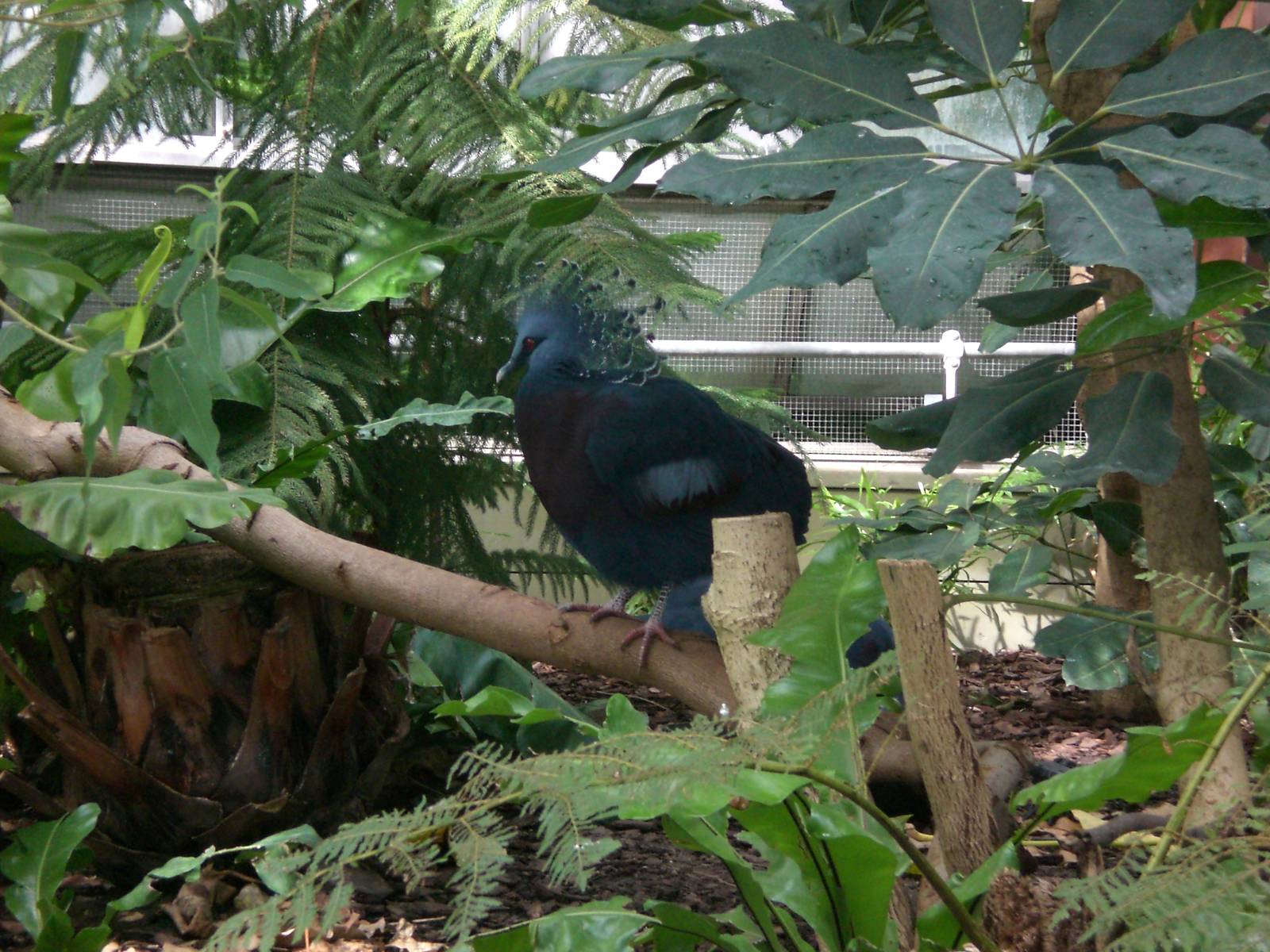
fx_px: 4182
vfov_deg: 13.0
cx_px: 635
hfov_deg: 17.3
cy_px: 476
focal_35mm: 114
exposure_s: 1/60
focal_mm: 18.9
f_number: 5.9
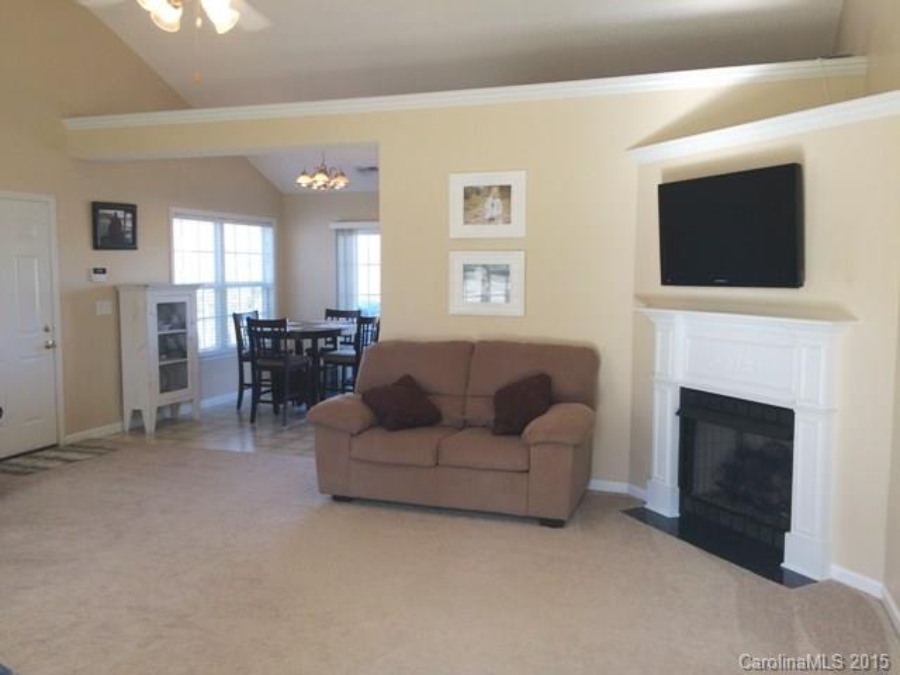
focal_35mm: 29
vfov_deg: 48.2
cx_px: 450
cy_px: 338
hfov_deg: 61.7
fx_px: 754
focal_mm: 4.15
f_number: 2.2
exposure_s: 1/60
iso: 40
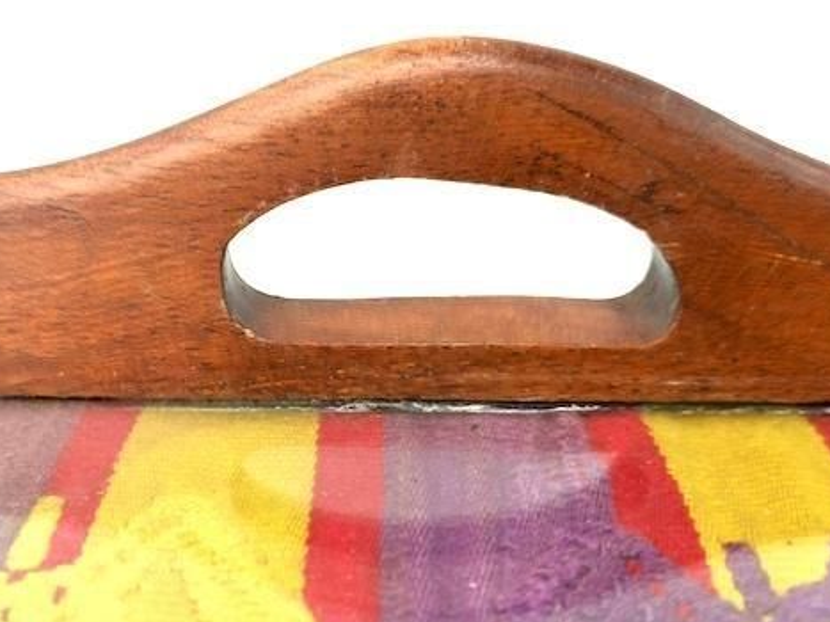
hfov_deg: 49.9
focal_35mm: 37
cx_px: 341
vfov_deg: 38.4
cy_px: 395
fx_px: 887
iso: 50
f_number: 1.8
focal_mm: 5.58
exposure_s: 1/397
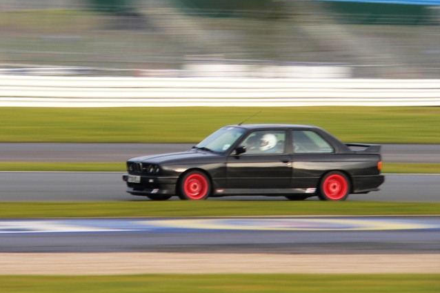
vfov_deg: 3.0
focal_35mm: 451
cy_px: 162
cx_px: 220
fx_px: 5510
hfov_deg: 4.6
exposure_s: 1/40
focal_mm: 72
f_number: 5.6
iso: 80
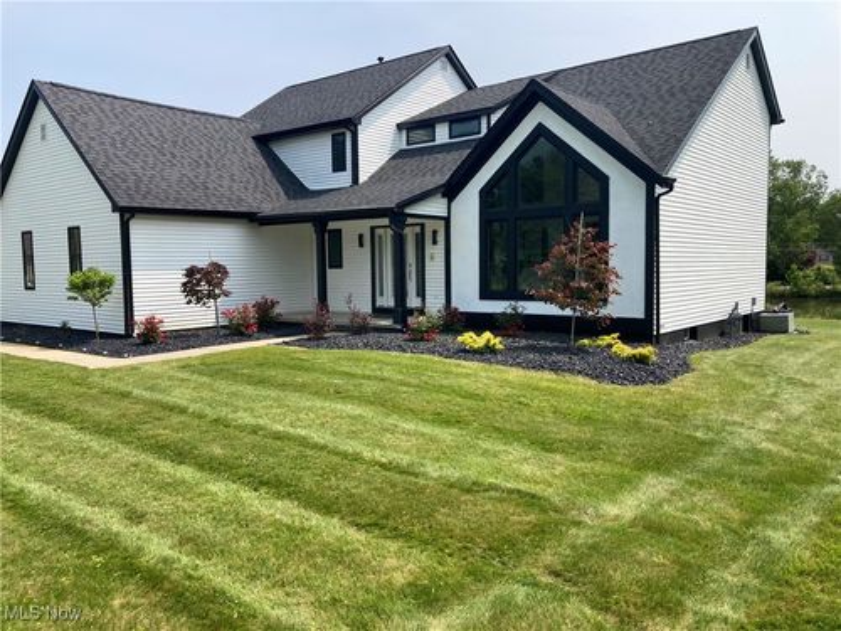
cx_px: 420
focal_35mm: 28
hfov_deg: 63.4
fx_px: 680
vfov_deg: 49.7
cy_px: 316
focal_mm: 3.99
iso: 20
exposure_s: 1/1675
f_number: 1.8
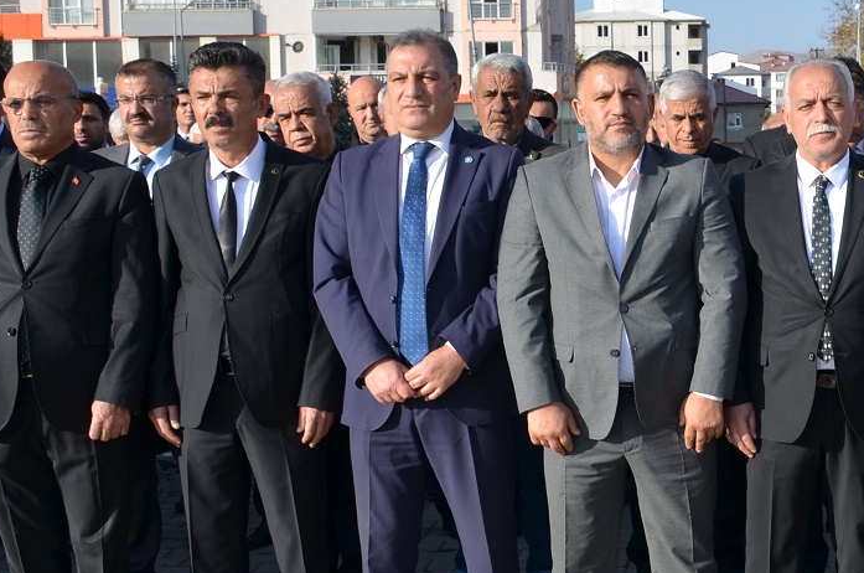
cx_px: 792
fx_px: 1701
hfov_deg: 27.4
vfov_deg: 19.1
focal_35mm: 71
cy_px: 272
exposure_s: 1/250
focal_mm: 22
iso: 140
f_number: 8
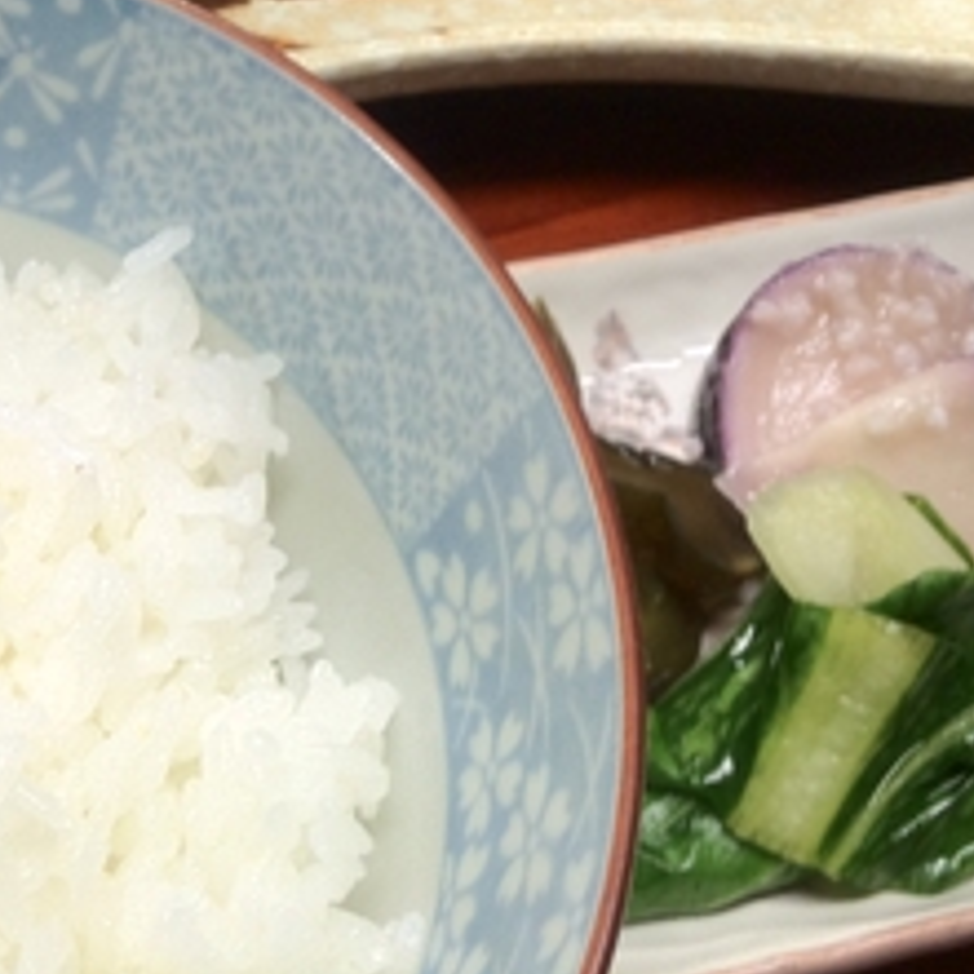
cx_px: 279
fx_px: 2865
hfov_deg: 19.2
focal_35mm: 90
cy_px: -13
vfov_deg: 18.7
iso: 80
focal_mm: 4.28
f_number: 2.4
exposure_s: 1/20
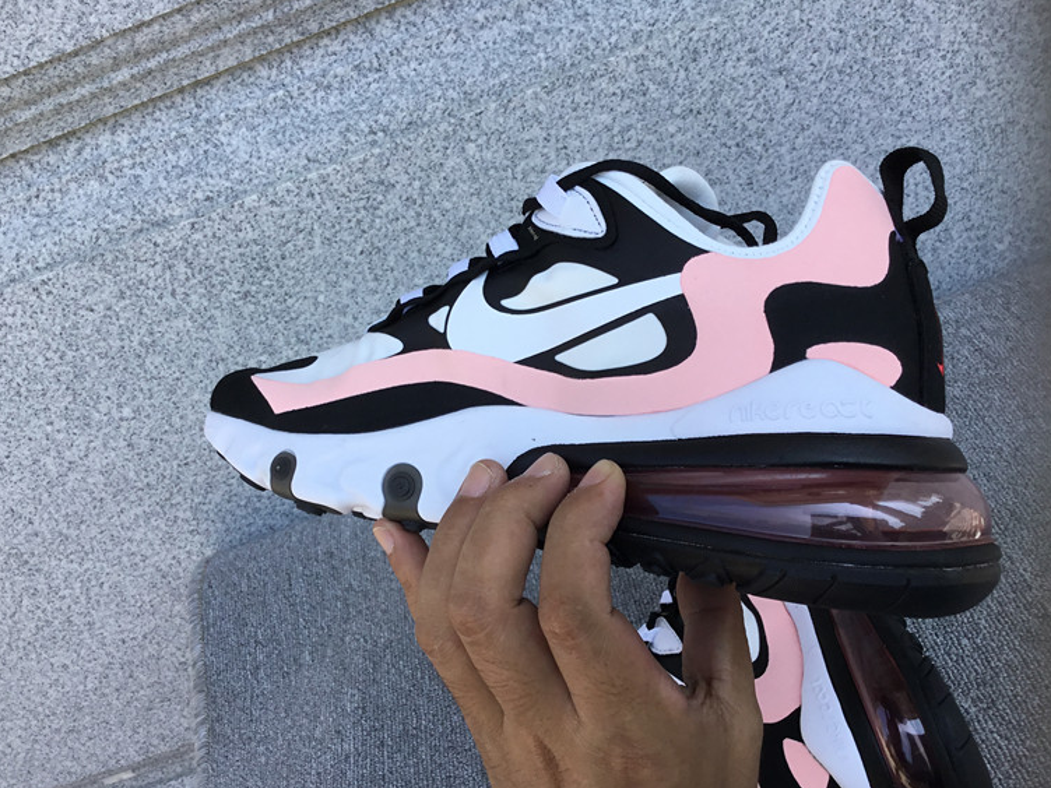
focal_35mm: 33
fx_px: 1002
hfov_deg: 55.3
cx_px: 498
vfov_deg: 42.9
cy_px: 407
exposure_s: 1/586
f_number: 2.4
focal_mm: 3.3
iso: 25
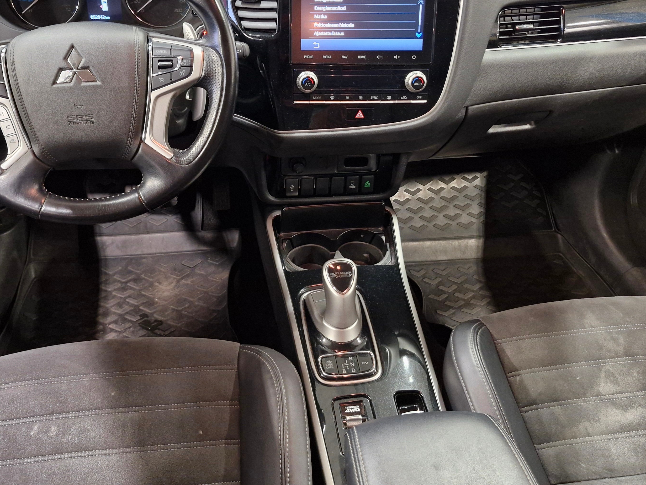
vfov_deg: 41.5
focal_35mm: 34
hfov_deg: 53.9
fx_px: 634
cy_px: 185
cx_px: 307
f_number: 1.8
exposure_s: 1/33
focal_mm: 5.54
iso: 640
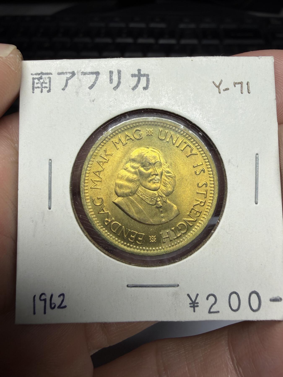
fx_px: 283
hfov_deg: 53.1
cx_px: 142
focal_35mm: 26
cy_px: 188
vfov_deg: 67.3
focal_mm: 2.22
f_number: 2.2
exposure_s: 1/152
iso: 40
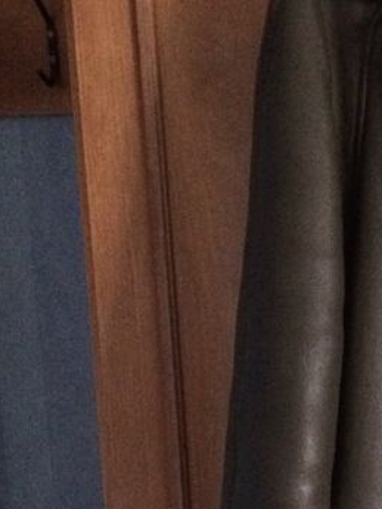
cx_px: 497
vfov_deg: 22.7
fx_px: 1235
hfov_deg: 16.6
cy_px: 454
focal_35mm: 84
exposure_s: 1/17
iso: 640
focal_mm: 4.15
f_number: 2.2
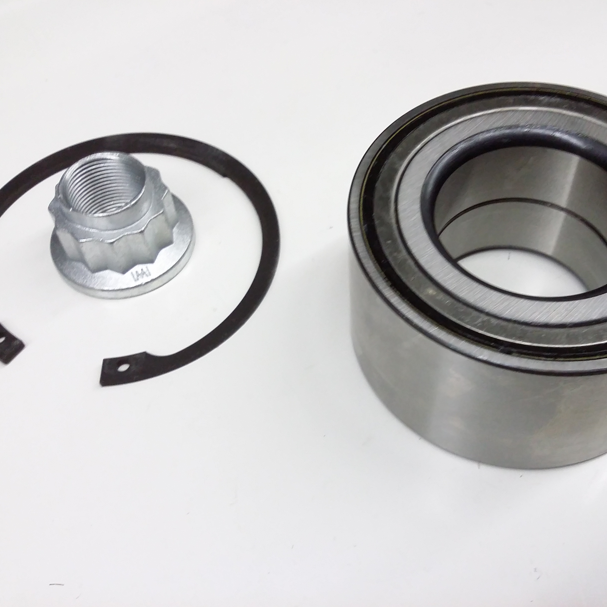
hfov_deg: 43.7
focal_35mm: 38
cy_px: 302
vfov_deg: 43.9
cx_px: 349
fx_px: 754
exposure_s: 1/20
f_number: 2.4
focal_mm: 3.4
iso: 200
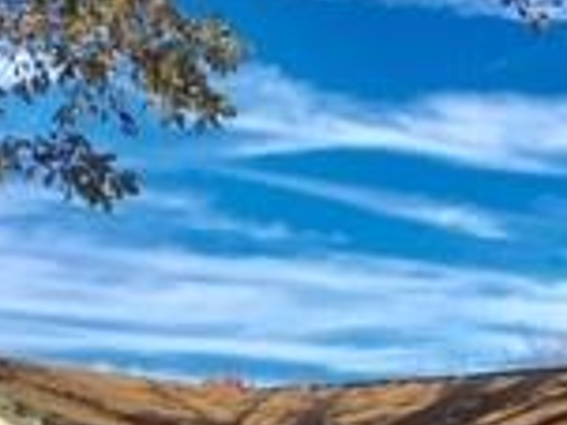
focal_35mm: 123
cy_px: 651
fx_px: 2013
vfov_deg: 11.5
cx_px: 507
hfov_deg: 15.8
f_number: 2.2
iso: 25
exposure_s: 1/1261
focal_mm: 4.15
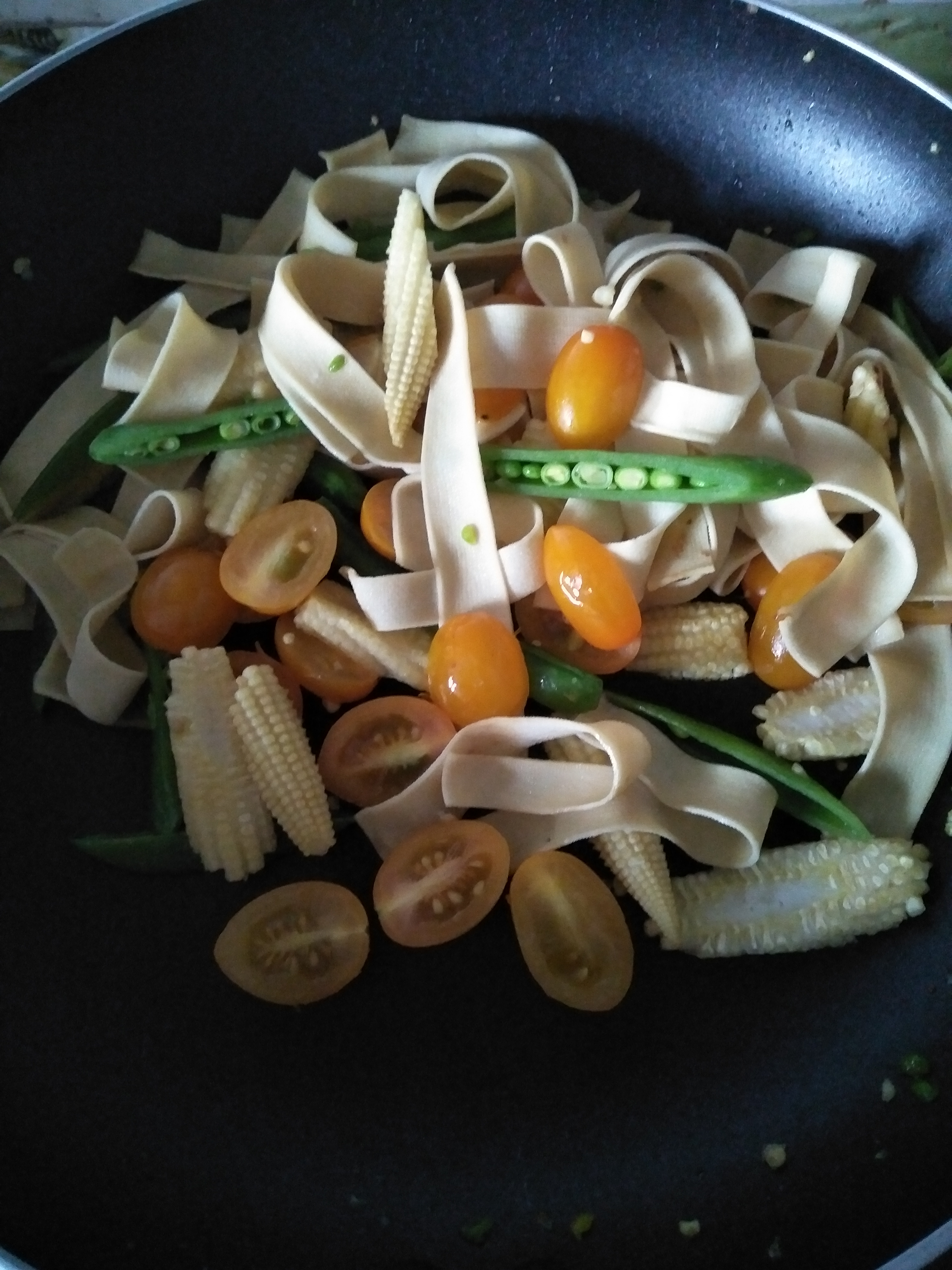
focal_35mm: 20
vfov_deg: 81.7
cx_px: 476
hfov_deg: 66.0
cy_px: 635
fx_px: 733
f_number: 2.2
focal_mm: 3.46
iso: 556
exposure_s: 1/33
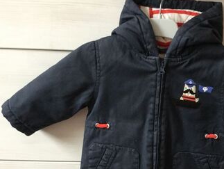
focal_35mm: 46
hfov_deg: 40.3
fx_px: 298
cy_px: 111
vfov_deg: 31.4
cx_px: 161
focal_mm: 3.3
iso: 125
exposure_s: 1/33
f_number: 2.4
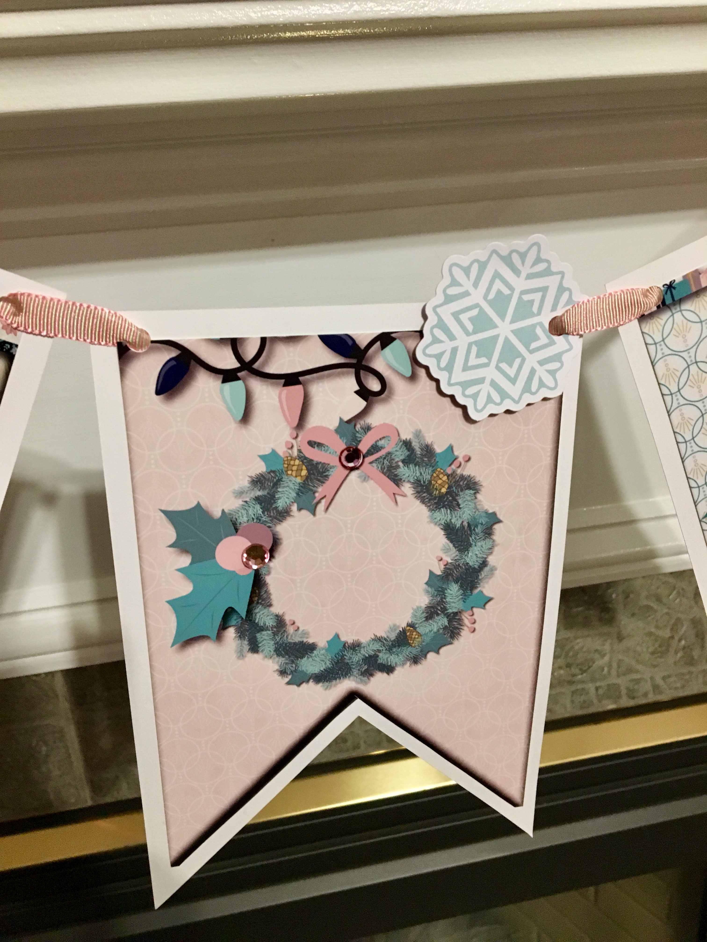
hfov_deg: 48.2
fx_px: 790
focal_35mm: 29
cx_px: 354
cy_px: 471
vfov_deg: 61.7
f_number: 2.2
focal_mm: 4.15
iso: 200
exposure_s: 1/20
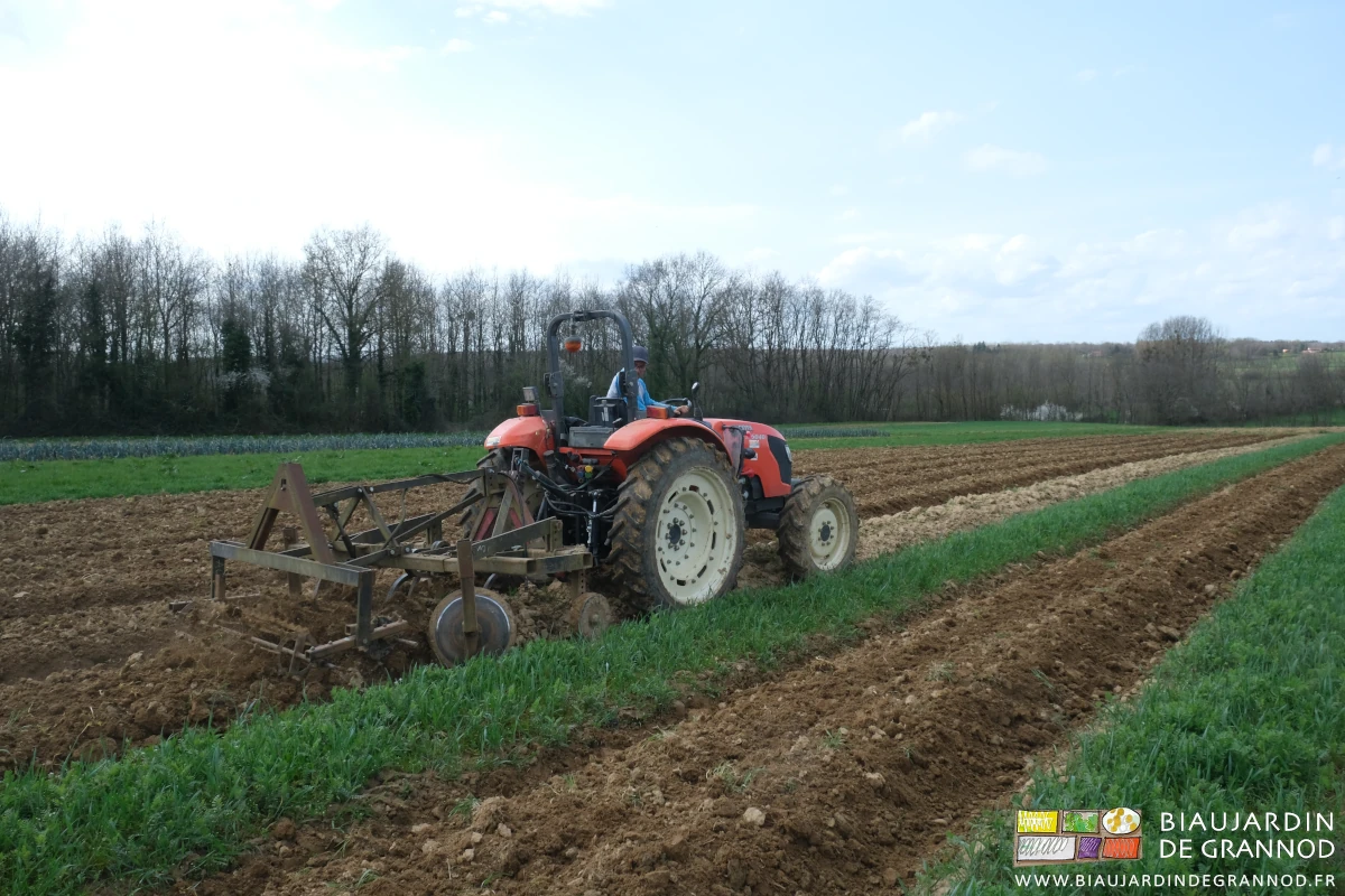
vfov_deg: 47.9
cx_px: 672
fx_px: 1009
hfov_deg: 67.4
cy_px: 448
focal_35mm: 27
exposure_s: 1/500
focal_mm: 18
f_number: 11
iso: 1000
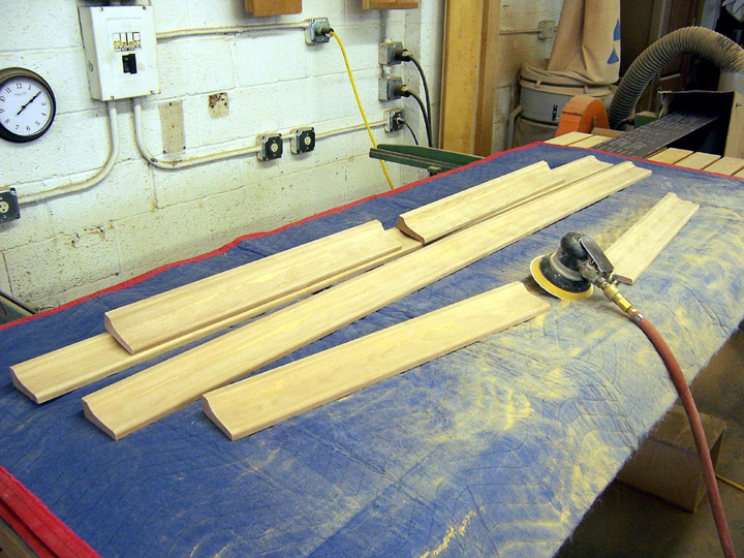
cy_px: 279
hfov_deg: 55.4
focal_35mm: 33
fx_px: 709
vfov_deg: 42.9
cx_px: 372
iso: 140
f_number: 3.4
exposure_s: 1/20
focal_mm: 5.5
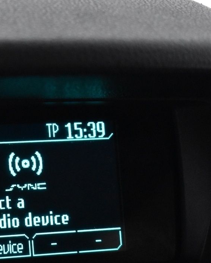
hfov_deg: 11.9
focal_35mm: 129
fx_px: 1007
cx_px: 19
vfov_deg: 14.9
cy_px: 180
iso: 3200
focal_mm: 40
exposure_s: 1/60
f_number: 4.8
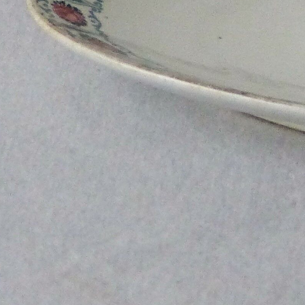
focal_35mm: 567
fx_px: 5652
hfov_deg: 3.1
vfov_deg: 3.1
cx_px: 564
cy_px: -117
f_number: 2.8
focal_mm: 20.9
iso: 400
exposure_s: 1/60
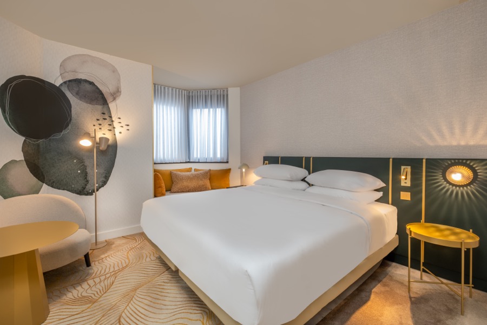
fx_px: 203
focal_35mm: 15
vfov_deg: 77.3
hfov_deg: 100.4
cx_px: 244
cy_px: 162
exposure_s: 1/2
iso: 64
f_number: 7.1
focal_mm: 10
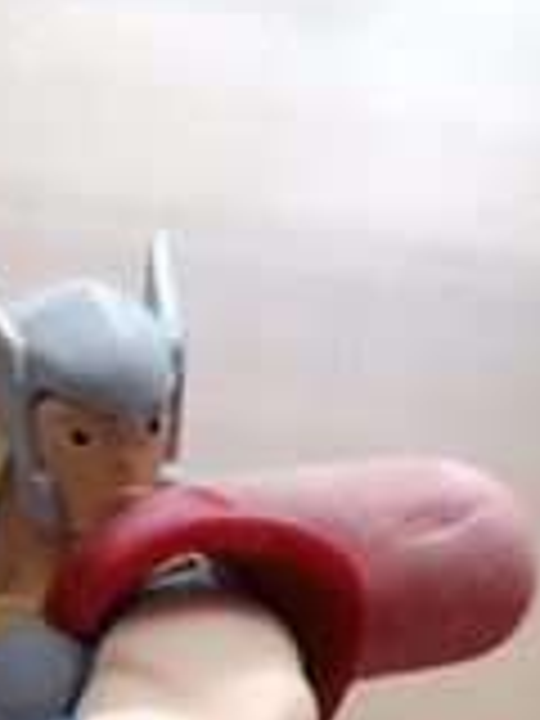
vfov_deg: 30.2
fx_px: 1248
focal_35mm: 60
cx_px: -36
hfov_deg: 23.1
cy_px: 698
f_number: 1.65
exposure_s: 1/50
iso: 1194
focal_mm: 6.14
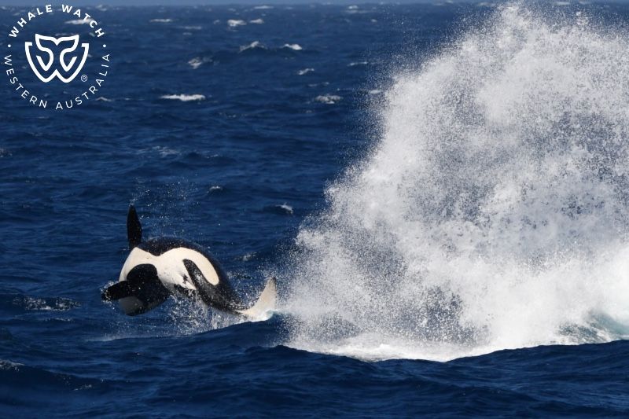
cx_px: 314
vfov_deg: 4.9
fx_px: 4891
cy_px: 210
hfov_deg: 7.4
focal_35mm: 280
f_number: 5.6
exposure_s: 1/8000
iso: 560
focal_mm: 280
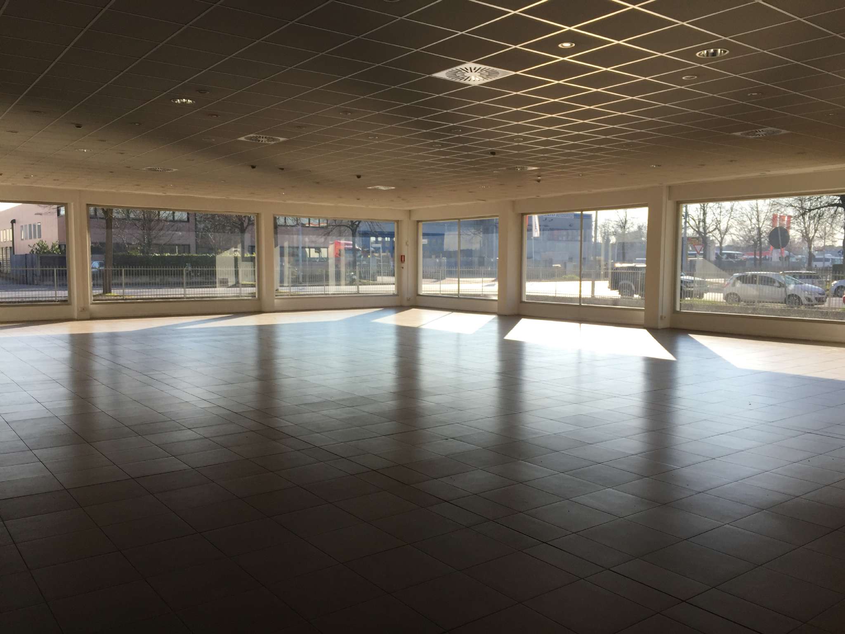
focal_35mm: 29
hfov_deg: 61.7
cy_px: 317
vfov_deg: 48.2
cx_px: 422
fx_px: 708
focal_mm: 4.15
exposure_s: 1/898
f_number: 2.2
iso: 32
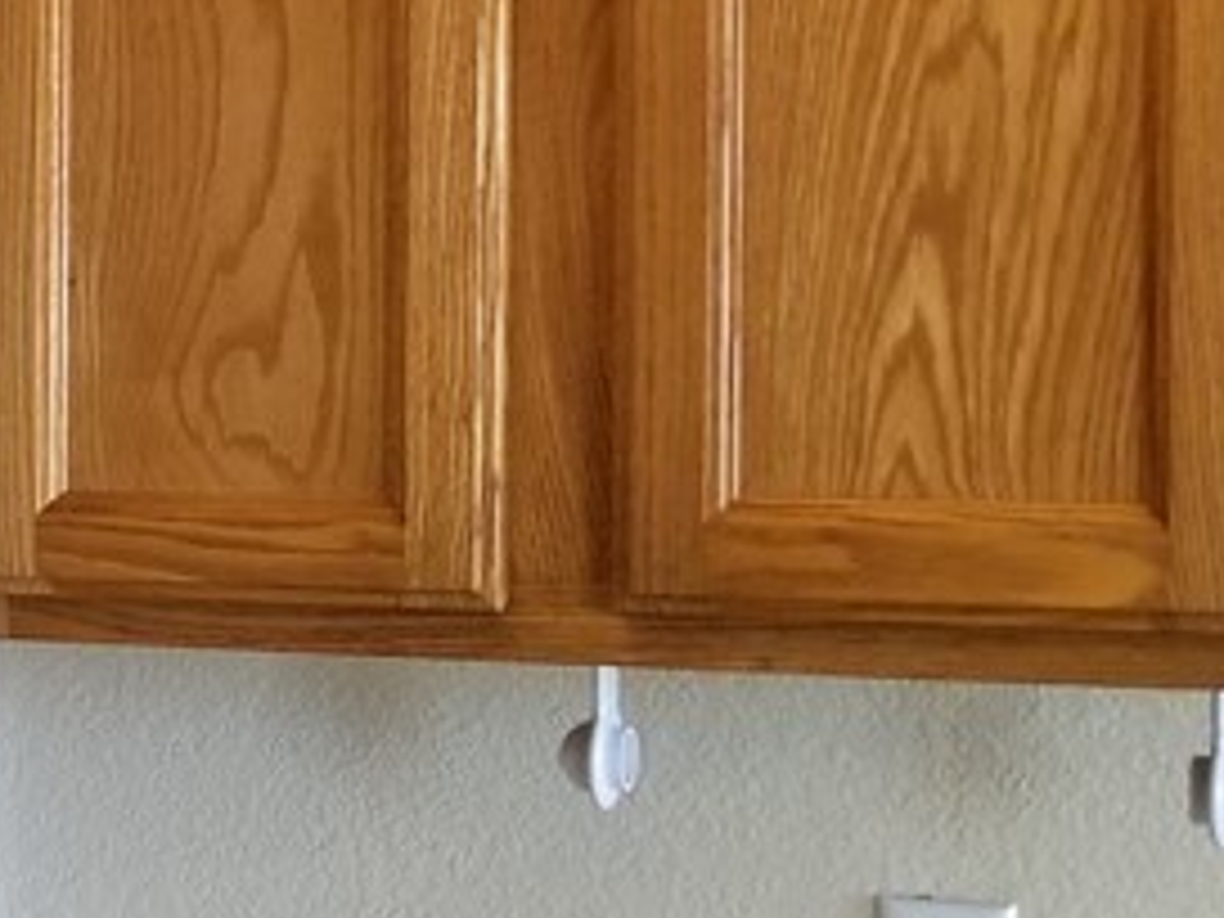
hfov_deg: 16.6
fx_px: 3465
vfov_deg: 15.1
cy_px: 594
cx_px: -999
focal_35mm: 98
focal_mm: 4.3
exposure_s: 1/60
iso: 160
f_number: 1.7
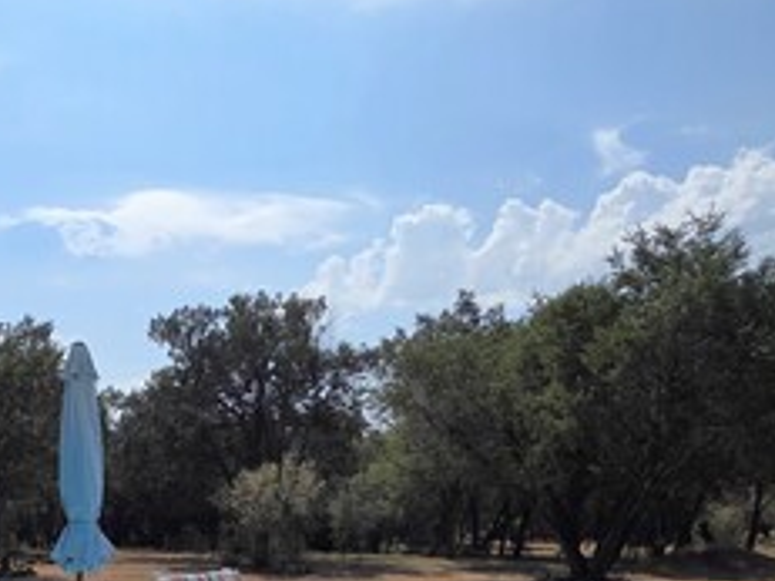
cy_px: 500
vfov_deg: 37.5
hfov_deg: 47.5
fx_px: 806
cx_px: 117
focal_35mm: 36
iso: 40
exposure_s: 1/5930
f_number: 1.9
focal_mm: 2.2
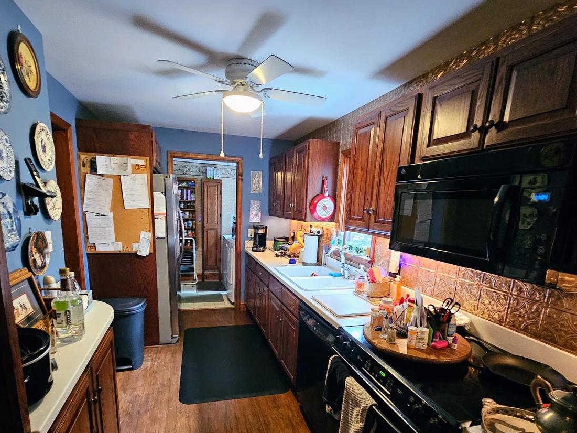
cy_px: 277
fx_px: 283
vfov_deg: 73.1
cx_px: 278
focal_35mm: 17
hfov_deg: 91.0
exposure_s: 1/24
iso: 800
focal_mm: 2.2
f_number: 2.2
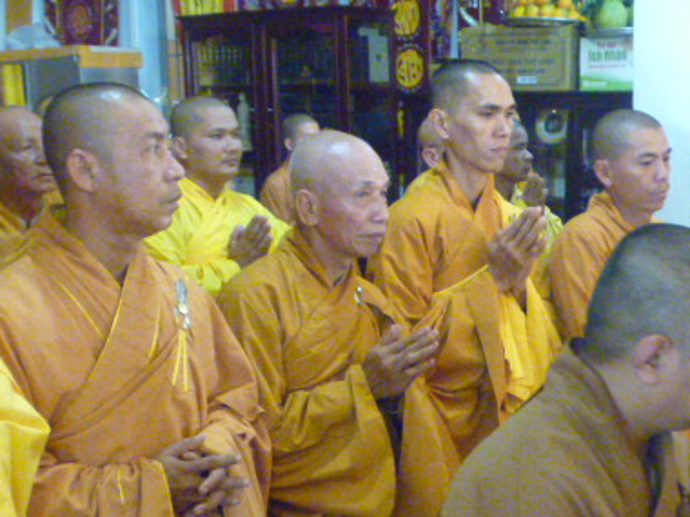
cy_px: 403
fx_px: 1176
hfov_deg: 31.7
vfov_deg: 24.5
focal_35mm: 59
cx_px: 572
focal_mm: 6.3
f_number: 3.5
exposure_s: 1/15
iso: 1000
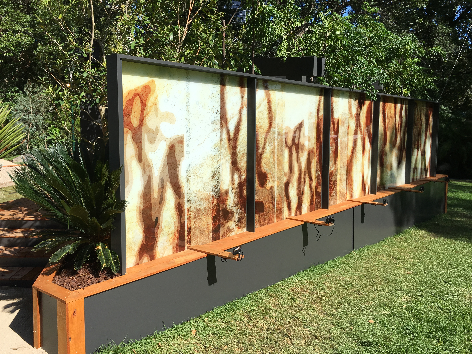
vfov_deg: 45.4
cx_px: 223
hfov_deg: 58.3
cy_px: 167
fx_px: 423
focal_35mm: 31
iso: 25
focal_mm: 4.15
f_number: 2.2
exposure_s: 1/1832
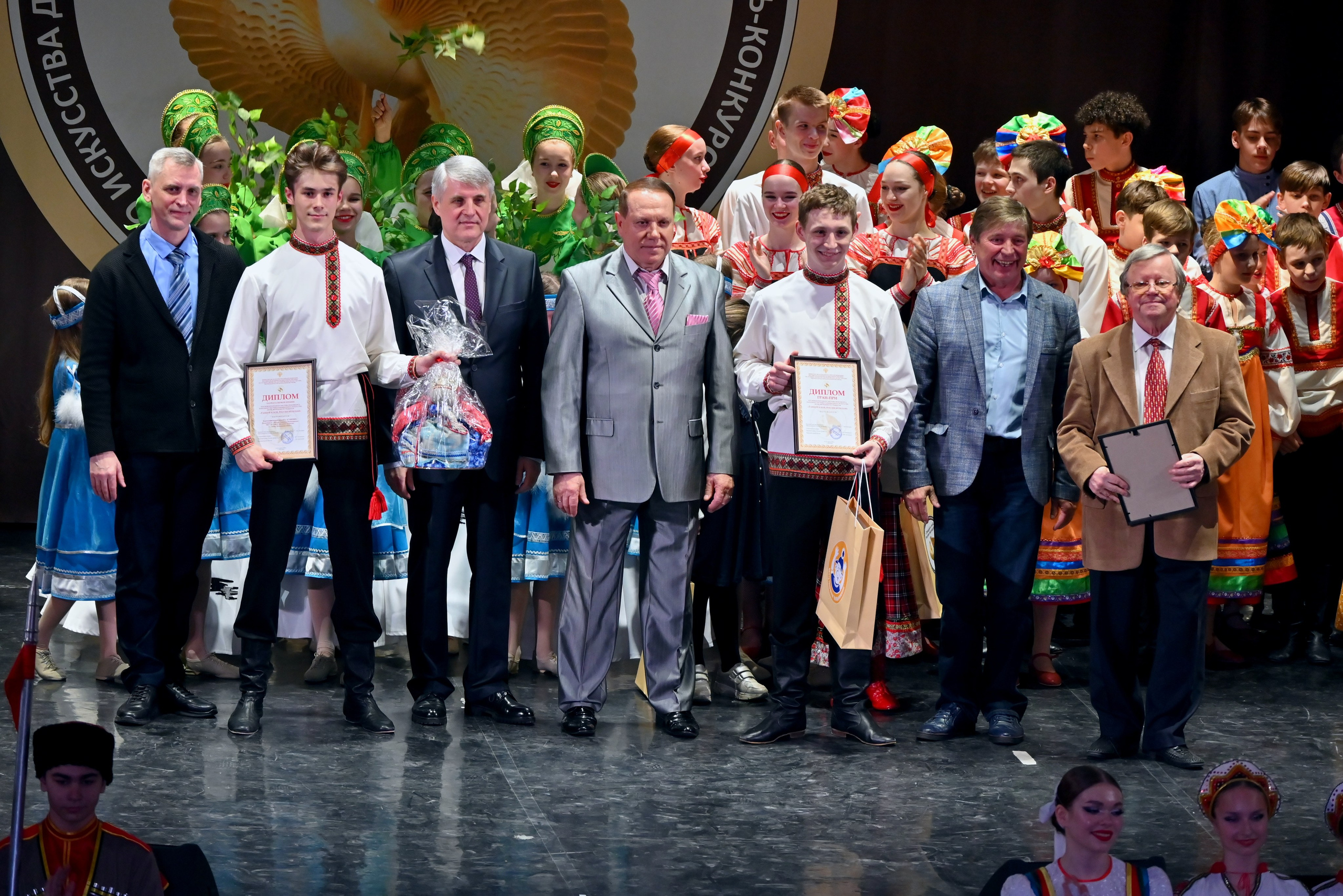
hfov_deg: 11.9
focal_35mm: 172
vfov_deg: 8.0
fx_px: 6435
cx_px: 672
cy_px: 448
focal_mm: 115
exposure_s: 1/180
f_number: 5.6
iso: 800
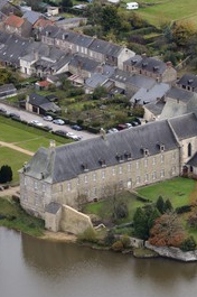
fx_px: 2090
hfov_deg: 5.4
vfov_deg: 8.1
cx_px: 219
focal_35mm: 254
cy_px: 155
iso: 800
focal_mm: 160
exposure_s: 1/1250
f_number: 5.6
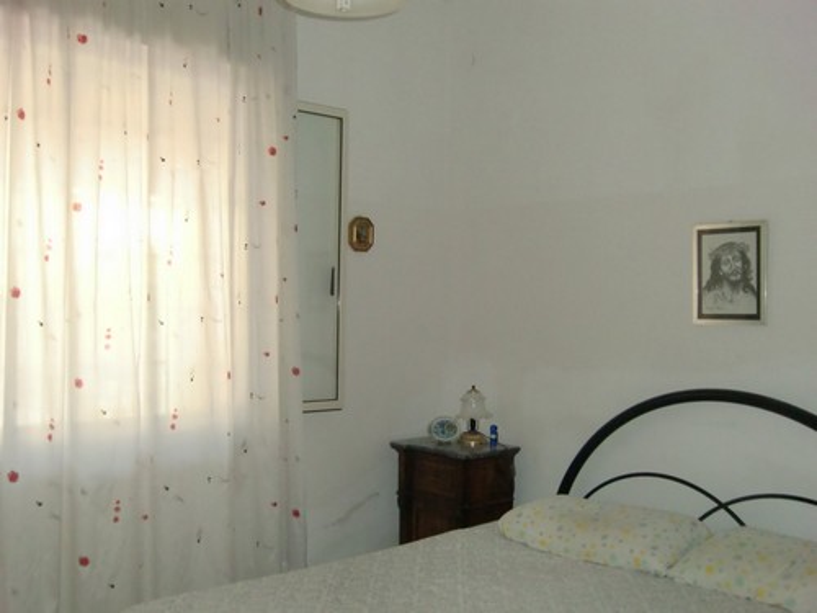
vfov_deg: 41.8
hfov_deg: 54.0
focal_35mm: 34
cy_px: 306
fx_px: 802
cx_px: 408
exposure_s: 1/60
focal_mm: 6.1
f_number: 3.6
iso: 400
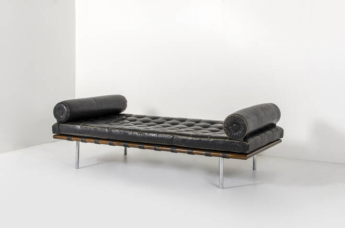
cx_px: 172
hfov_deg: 37.9
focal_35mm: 52
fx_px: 502
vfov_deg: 25.6
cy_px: 114
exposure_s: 1/250
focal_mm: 35
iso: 100
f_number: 18
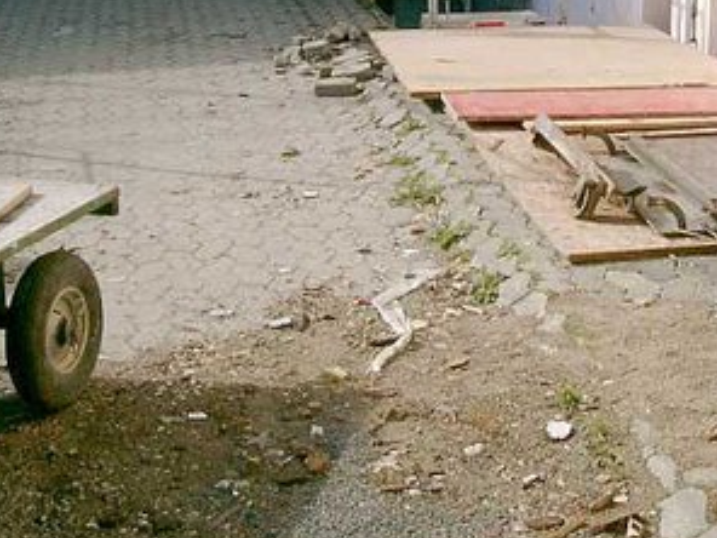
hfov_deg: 25.8
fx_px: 1553
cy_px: 29
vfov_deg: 19.2
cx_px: 499
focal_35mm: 75
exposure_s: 1/640
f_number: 5
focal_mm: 7.6
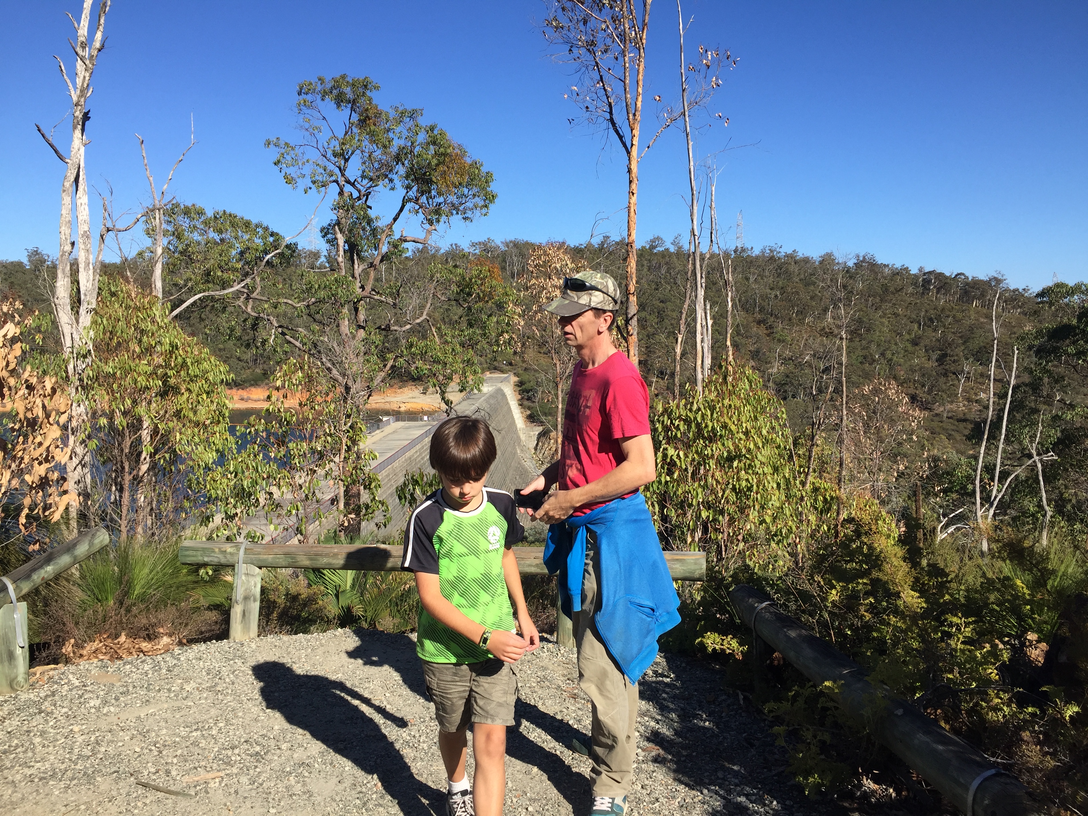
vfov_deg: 48.2
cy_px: 408
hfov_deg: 61.7
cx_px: 544
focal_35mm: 29
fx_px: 911
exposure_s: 1/1721
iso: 32
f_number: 2.2
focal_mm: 4.15
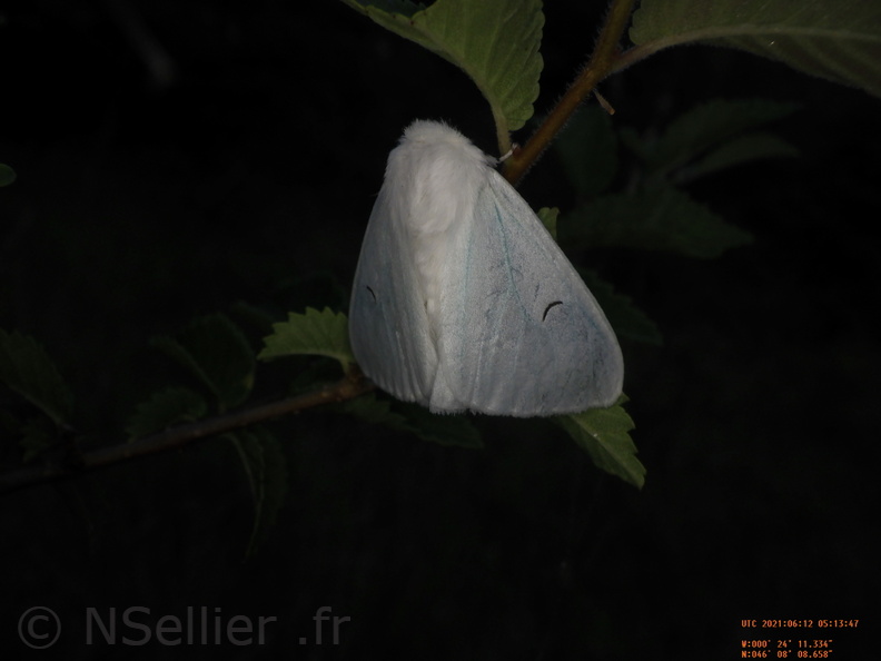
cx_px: 440
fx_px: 865
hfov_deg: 54.0
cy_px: 330
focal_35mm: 34
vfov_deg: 41.8
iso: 125
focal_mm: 6.1
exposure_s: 1/1000
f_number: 4.6
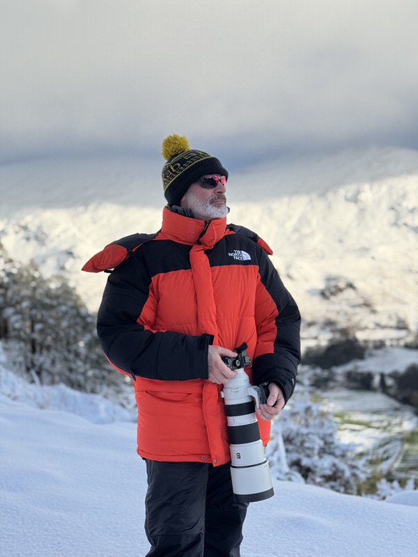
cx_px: 209
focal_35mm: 48
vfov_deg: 39.7
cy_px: 278
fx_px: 773
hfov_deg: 30.3
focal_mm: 6.76
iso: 64
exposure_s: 1/3610
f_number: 1.78
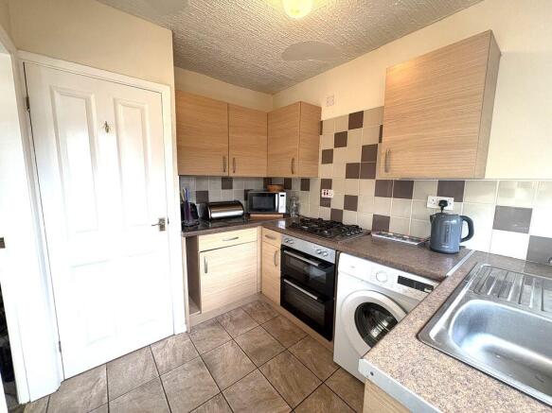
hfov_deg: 102.1
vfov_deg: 85.7
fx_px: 223
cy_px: 206
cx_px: 276
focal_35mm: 14
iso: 200
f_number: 2.2
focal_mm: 2.22
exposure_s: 1/50
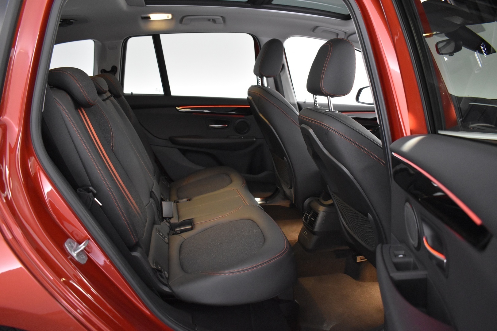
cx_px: 248
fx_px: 373
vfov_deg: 47.9
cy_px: 166
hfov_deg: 67.4
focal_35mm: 27
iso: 3200
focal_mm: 18
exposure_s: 1/30
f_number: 3.5
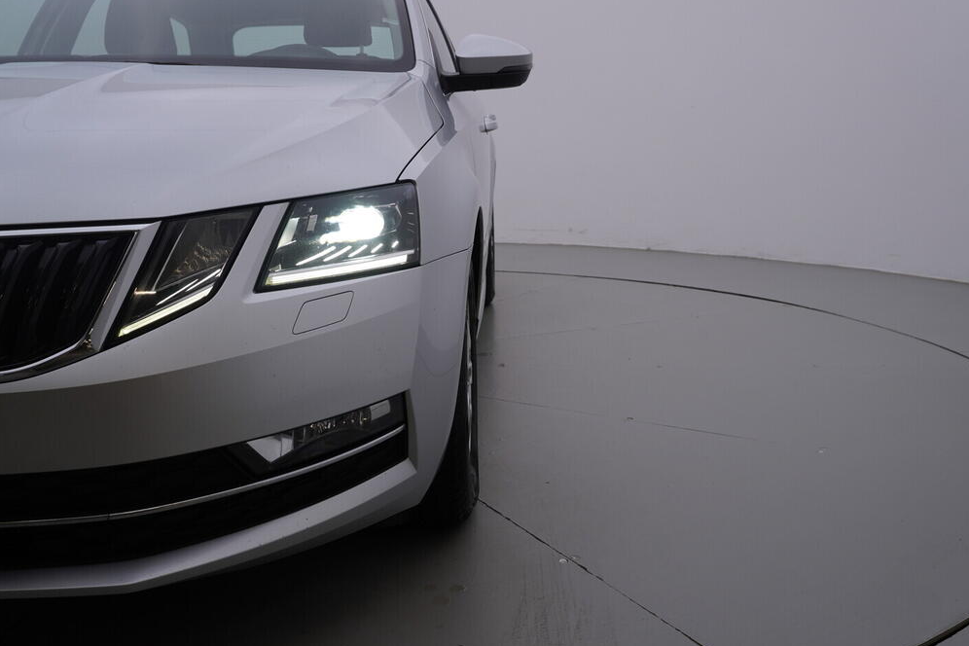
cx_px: 496
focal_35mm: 37
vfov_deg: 35.9
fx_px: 996
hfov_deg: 51.9
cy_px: 322
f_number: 5
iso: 125
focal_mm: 24
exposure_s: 1/125
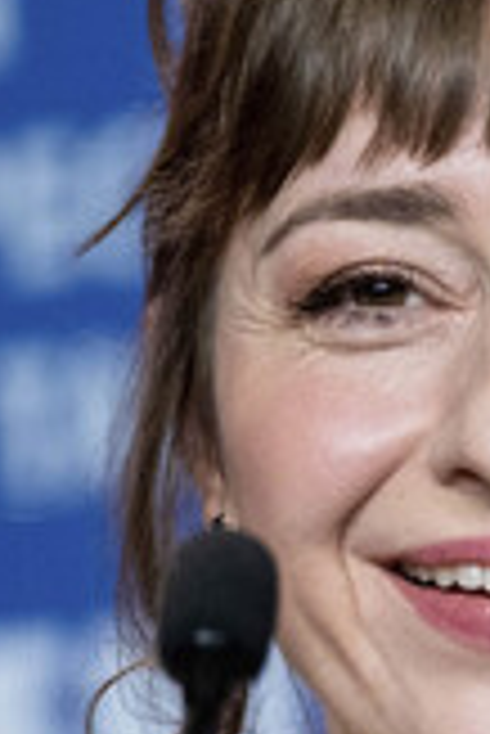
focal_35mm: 581
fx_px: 11836
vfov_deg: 3.5
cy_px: 500
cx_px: 771
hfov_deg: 2.4
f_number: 2.8
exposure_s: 1/300
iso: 2000
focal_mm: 140
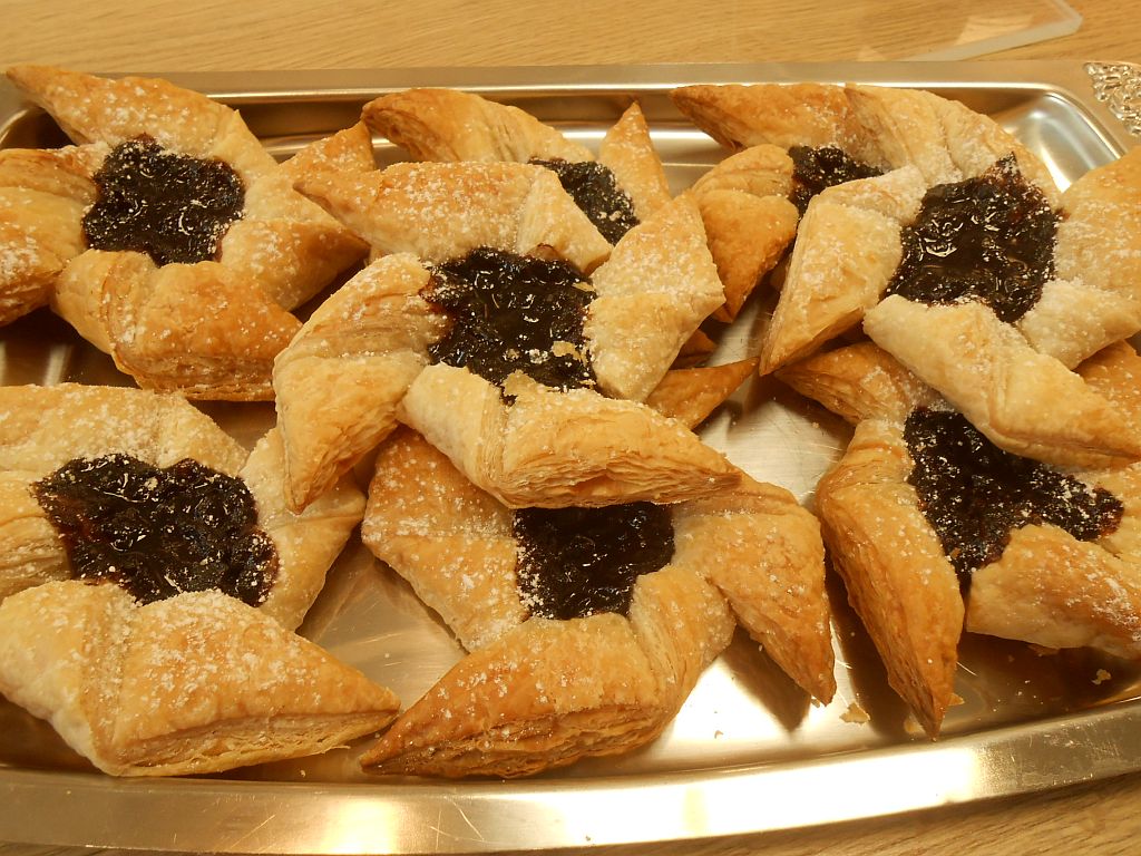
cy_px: 428
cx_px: 570
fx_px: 989
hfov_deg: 60.0
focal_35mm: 30
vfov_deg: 46.8
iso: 200
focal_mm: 5.3
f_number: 3.8
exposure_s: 1/30
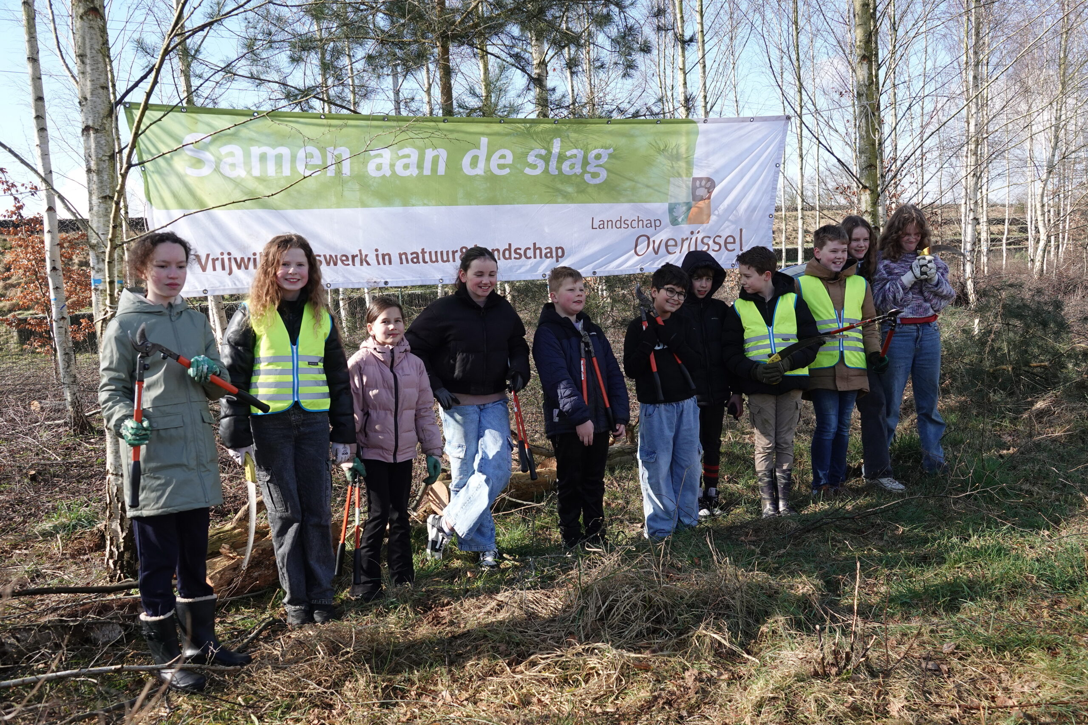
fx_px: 997
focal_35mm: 33
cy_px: 362
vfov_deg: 40.0
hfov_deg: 57.2
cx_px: 544
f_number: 2.8
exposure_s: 1/1000
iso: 160
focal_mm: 12.04
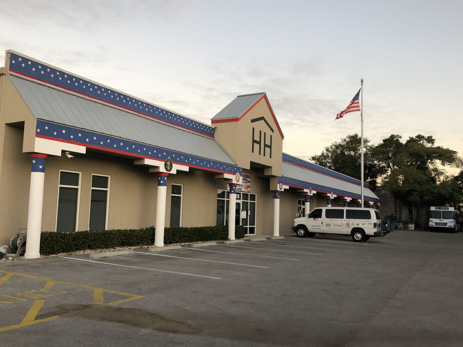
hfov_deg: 58.3
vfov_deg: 45.4
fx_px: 415
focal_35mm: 31
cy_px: 172
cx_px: 218
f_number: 1.8
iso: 40
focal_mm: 3.99
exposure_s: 1/120
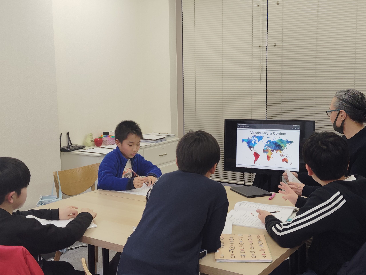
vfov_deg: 49.9
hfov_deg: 63.4
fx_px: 296
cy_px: 138
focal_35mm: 28
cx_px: 183
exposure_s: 1/100
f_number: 1.8
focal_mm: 4.22
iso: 348
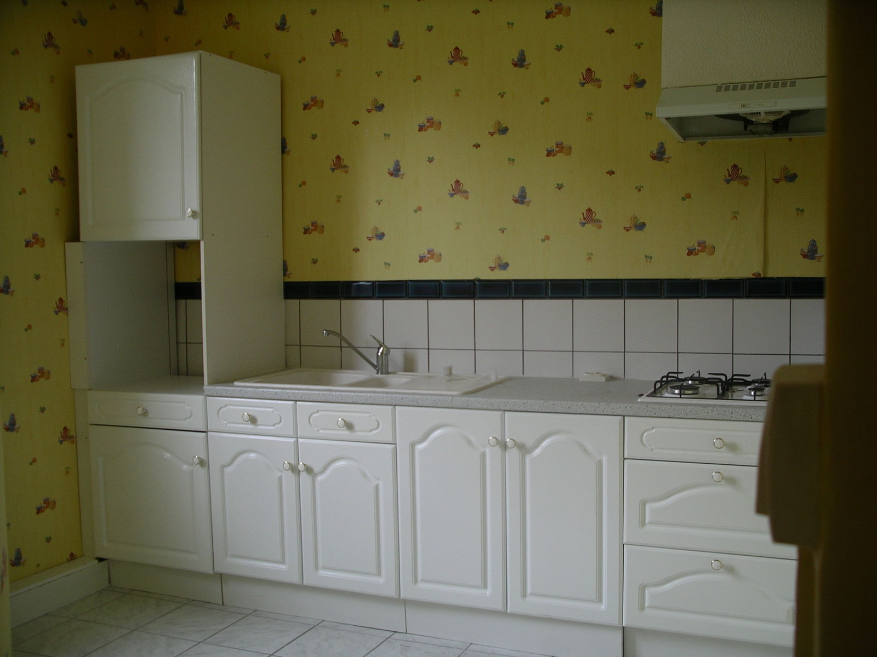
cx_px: 438
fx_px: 937
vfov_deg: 38.7
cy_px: 328
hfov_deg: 50.1
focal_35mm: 37
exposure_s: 1/40
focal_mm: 7.8
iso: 64
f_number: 2.8
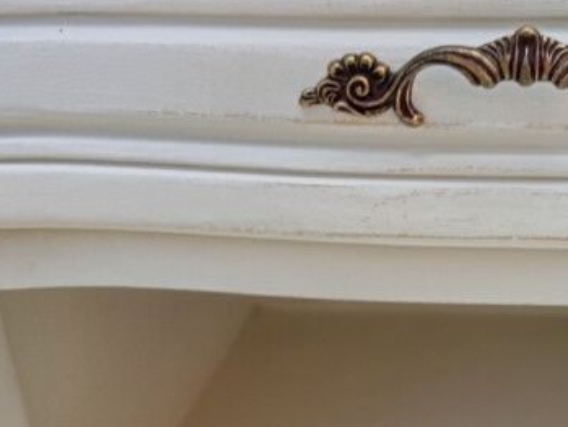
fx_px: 854
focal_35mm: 52
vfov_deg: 28.0
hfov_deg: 35.2
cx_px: 480
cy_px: 231
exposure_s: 1/301
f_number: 1.8
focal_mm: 3.57
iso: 109
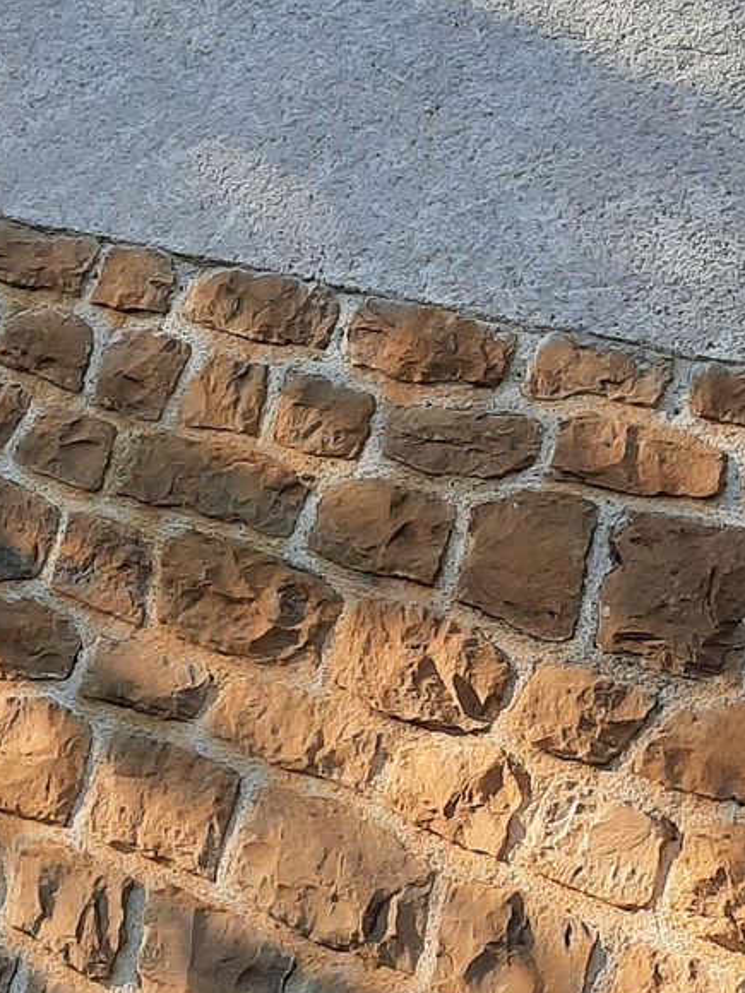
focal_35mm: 92
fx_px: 2640
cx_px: -295
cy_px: -39
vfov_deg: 20.5
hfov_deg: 15.1
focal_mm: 4.6
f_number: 2
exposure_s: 1/220
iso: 32
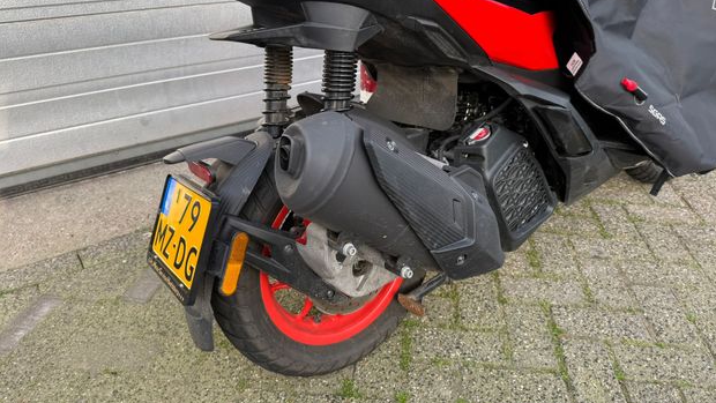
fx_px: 513
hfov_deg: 69.8
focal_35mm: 27
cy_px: 158
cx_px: 350
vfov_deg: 42.7
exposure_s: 1/473
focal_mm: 6.76
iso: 80
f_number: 1.78
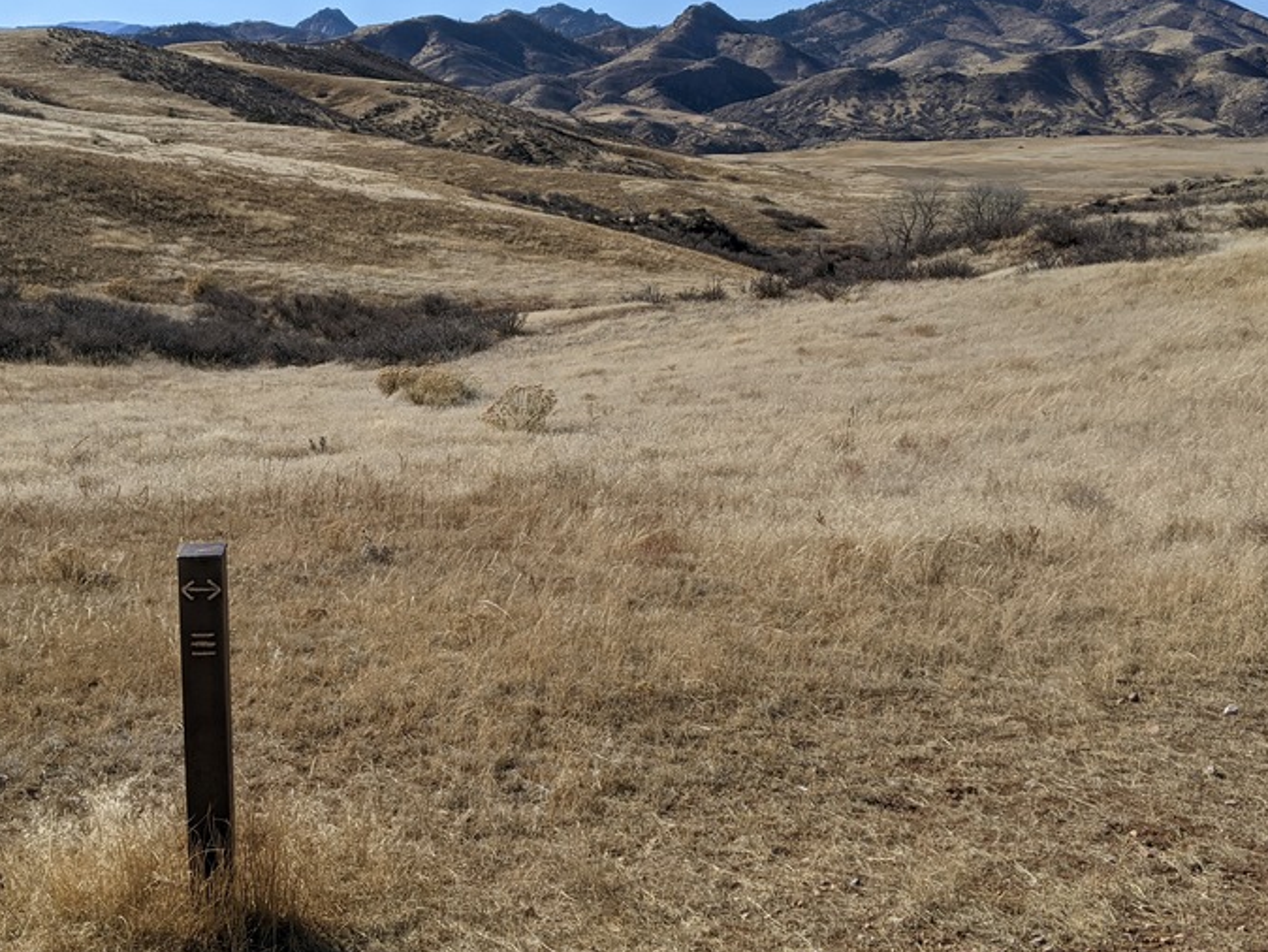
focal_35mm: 41
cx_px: 531
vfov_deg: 35.1
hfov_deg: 45.6
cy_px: 405
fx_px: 1502
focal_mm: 4.44
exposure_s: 1/5882
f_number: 1.8
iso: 71
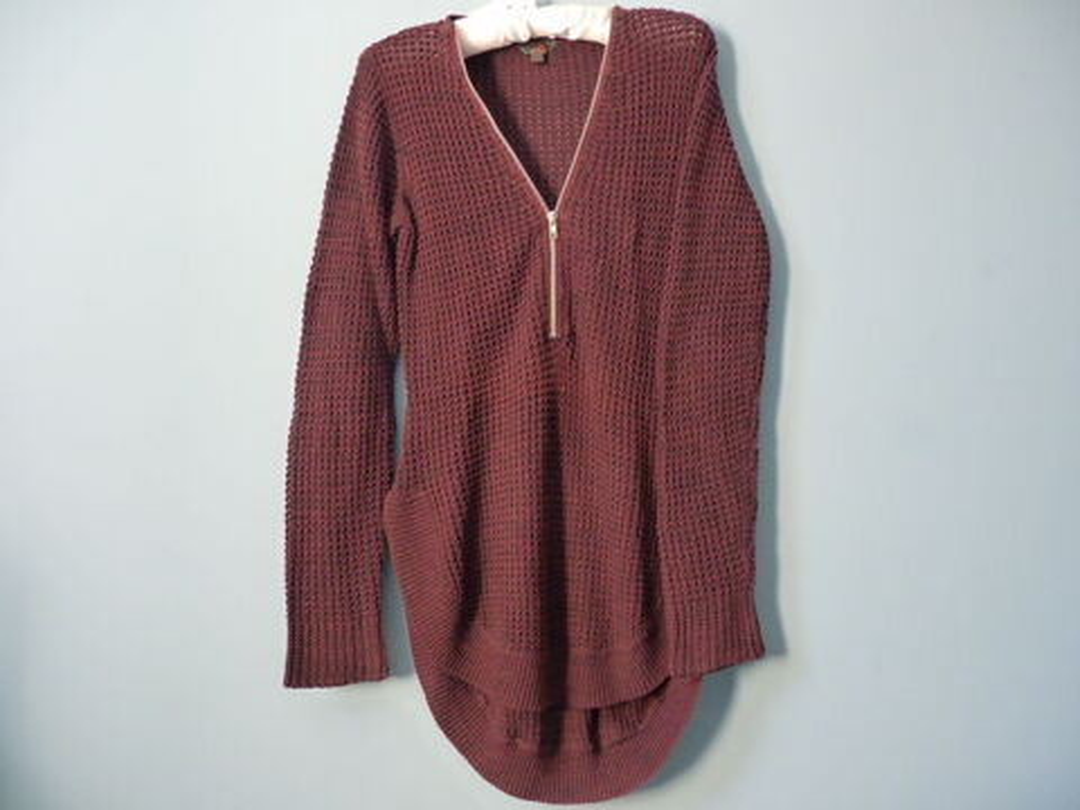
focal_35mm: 27
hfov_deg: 65.3
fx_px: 842
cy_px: 405
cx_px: 540
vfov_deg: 51.4
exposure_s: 1/20
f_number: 2.8
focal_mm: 4.8
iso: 400
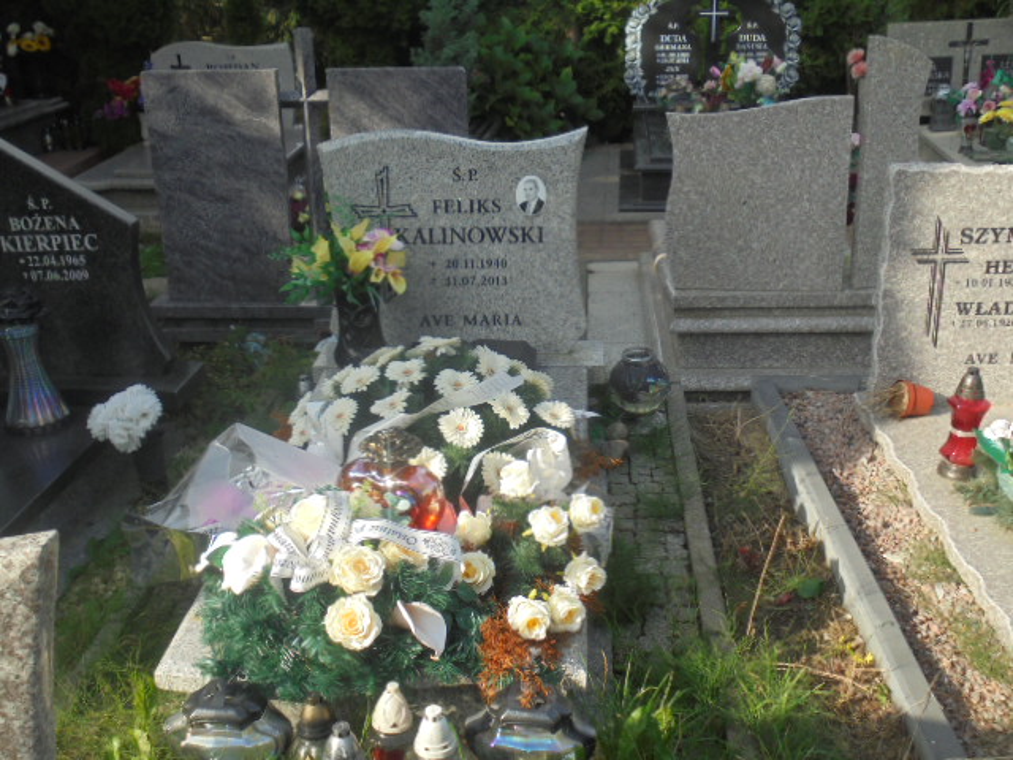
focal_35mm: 38
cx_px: 506
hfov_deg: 49.0
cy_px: 380
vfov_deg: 37.7
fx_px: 1112
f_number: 4.2
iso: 100
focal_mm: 6.9
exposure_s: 1/400
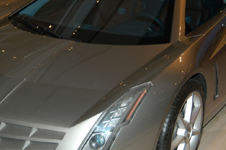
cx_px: 100
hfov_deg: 26.3
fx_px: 483
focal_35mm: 77
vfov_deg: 17.6
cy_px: 55
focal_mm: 30
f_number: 5
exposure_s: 1/60
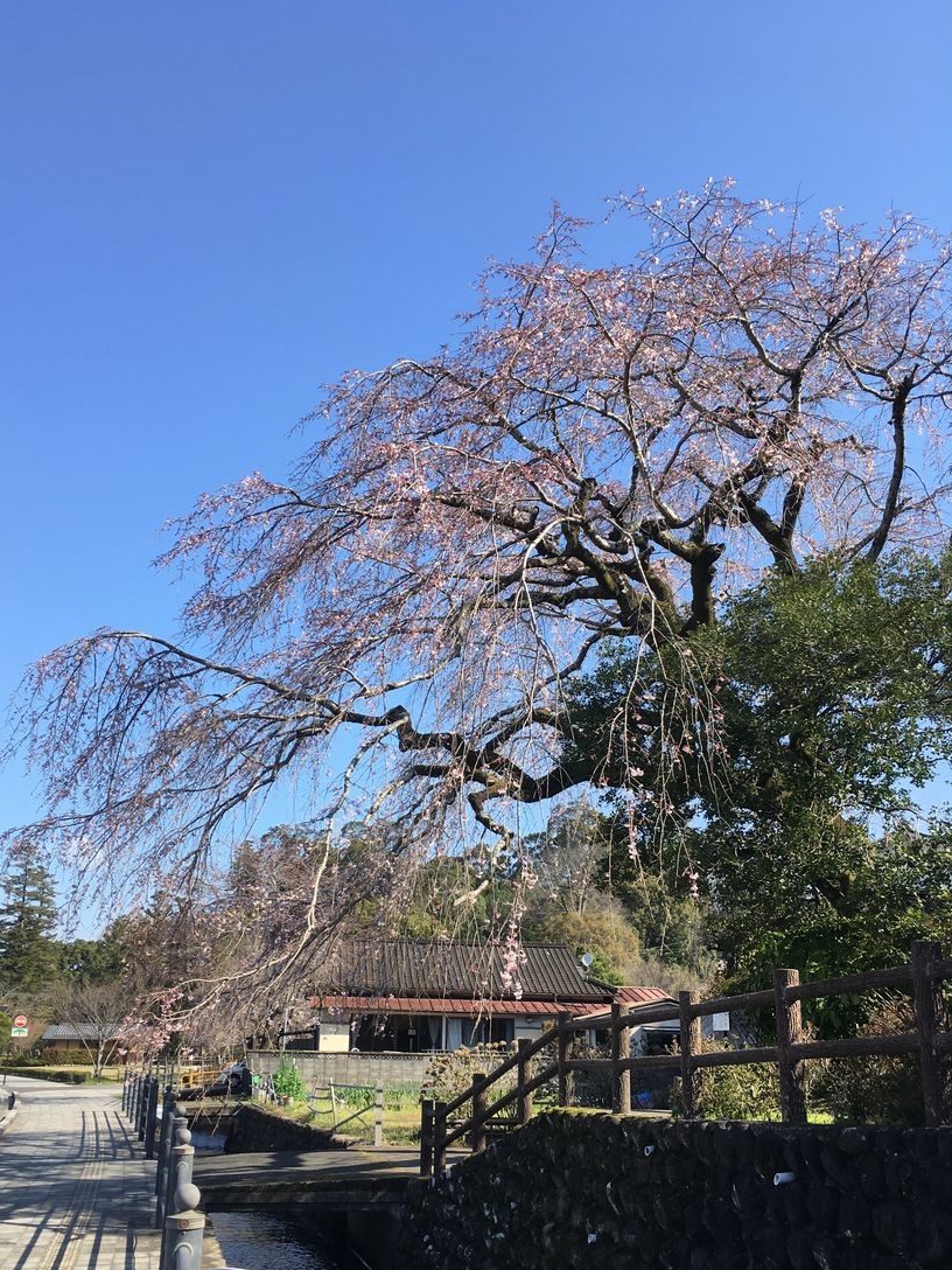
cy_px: 689
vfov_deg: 56.7
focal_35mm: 32
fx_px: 1173
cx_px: 429
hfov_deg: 44.1
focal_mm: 4.15
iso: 25
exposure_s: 1/754
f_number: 2.2
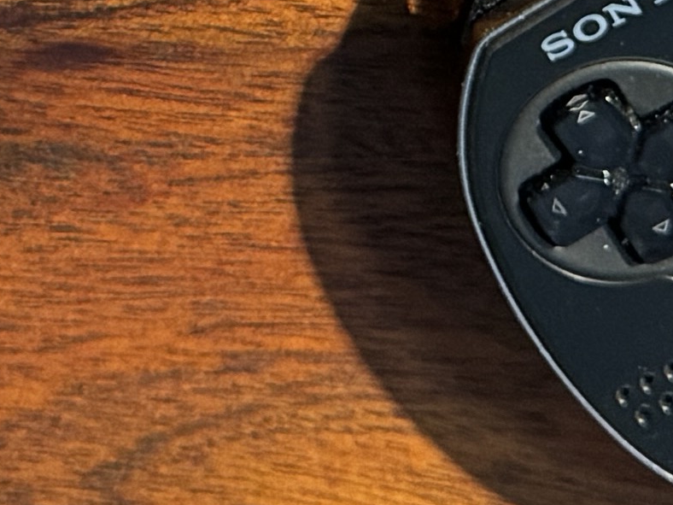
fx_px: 3383
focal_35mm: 174
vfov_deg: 8.2
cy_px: -411
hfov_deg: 11.2
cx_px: -33
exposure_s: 1/60
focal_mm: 6.86
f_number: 1.78
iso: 320
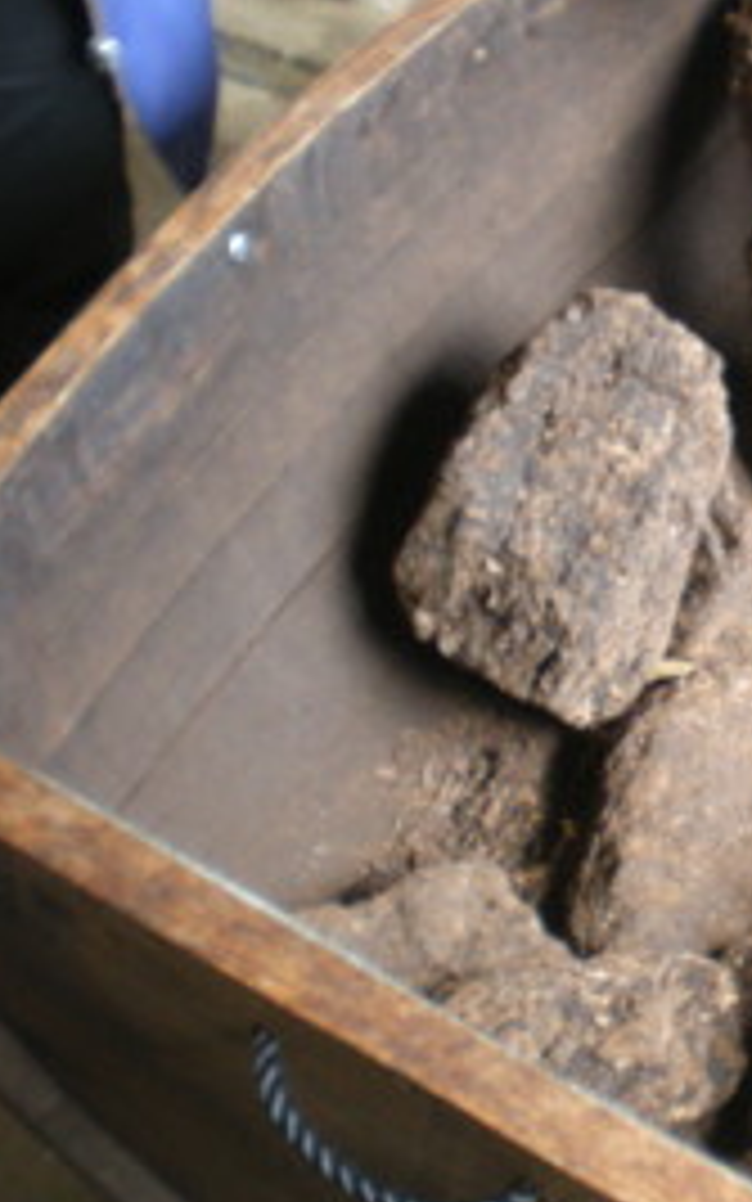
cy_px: 558
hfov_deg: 17.9
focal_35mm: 68
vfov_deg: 30.2
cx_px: 973
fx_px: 2229
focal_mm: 6.3
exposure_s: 1/23.4
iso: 200
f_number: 3.1
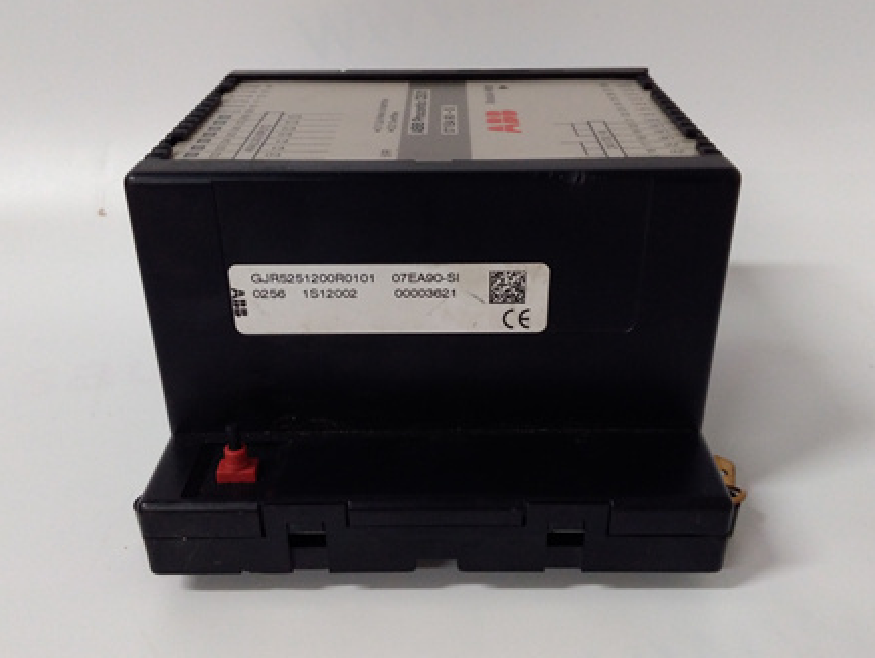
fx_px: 784
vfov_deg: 45.5
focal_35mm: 31
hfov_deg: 58.3
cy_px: 311
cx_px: 453
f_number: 2
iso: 419
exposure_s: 1/33
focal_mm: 3.79
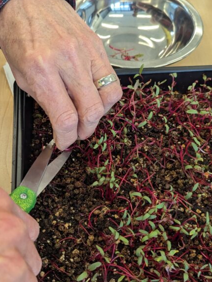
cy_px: 174
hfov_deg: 33.6
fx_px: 351
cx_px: 95
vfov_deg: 43.5
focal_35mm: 43
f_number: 1.85
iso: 517
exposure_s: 1/515
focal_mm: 6.81
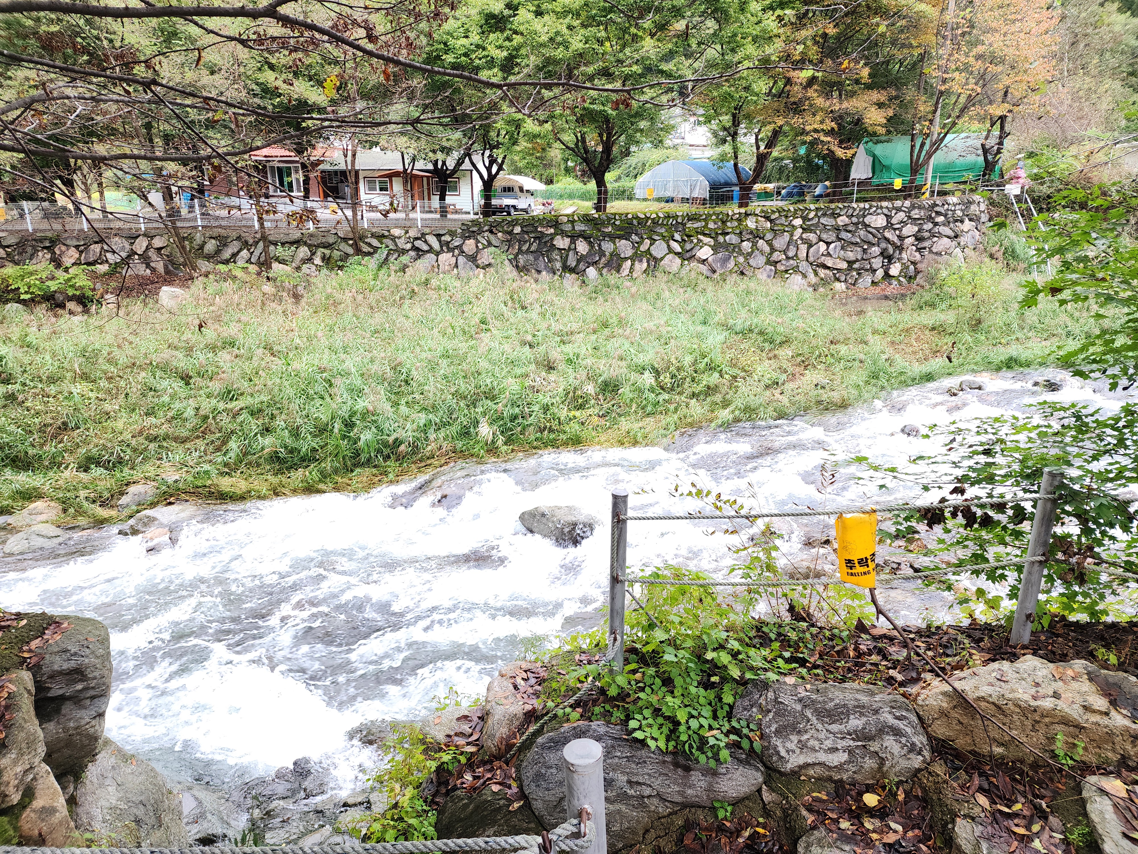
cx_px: 569
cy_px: 427
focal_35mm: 23
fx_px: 756
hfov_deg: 73.9
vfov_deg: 58.9
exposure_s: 1/120
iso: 160
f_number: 1.8
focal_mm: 6.4
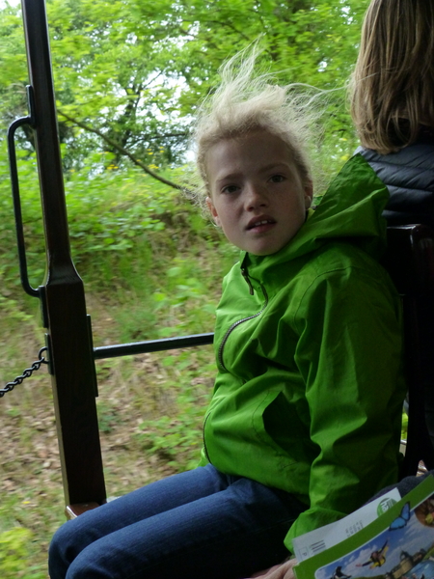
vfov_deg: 35.5
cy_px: 290
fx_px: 903
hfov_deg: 27.0
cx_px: 217
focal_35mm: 54
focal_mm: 9.7
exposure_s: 1/250
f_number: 4.6
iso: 640
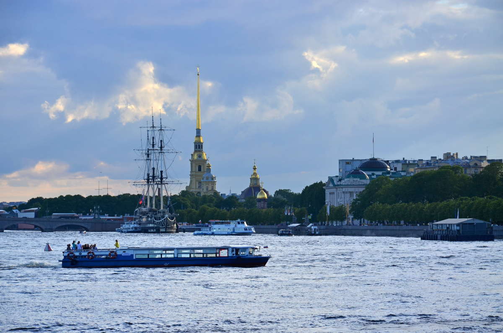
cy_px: 166
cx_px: 252
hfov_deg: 13.1
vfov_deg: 8.7
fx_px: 2196
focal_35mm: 158
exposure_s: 1/500
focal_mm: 105
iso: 200
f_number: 8
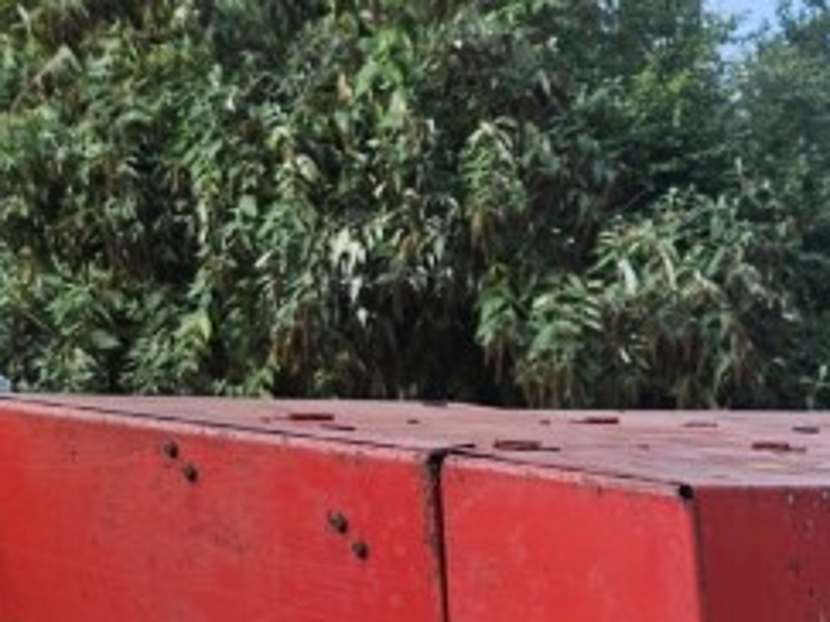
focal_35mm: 97
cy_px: 1090
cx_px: 789
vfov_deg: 13.7
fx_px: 2325
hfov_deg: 19.8
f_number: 1.8
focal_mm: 5.4
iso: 32
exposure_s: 1/758
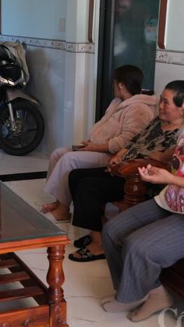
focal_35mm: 64
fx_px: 555
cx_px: 5
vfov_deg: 32.8
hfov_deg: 18.4
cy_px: 140
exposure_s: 1/100
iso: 640
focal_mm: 21.2
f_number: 4
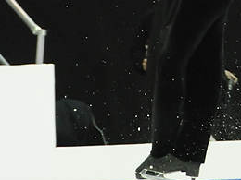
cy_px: -50
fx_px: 4630
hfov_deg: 3.0
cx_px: 222
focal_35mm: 665
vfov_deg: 2.2
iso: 3200
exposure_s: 1/500
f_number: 5.6
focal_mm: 150
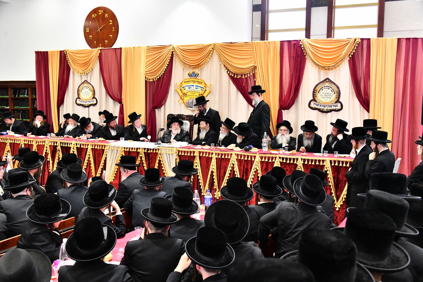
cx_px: 212
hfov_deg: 50.7
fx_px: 446
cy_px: 141
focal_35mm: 38
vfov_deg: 35.0
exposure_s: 1/125
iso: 4000
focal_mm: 38
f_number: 5.6
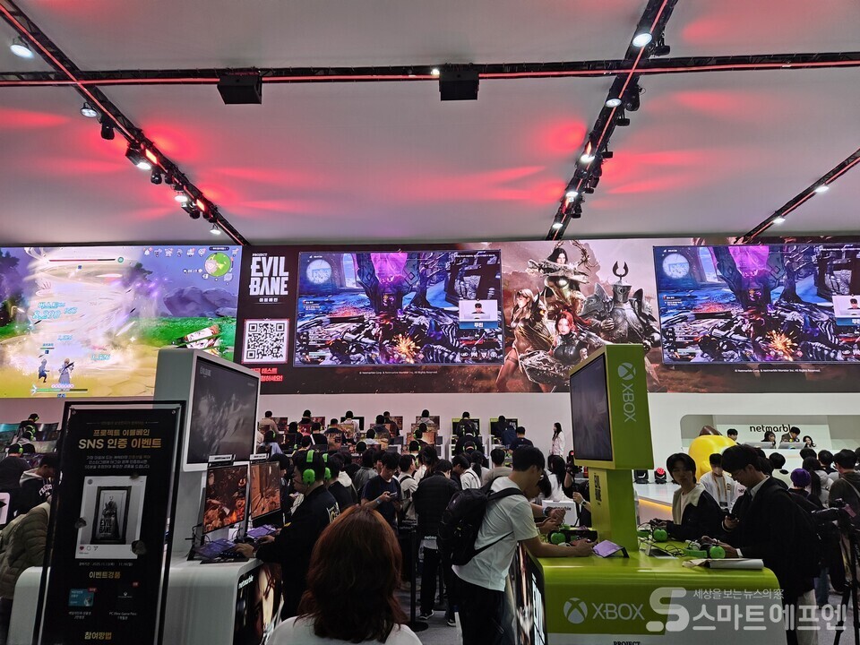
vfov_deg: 58.9
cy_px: 322
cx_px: 430
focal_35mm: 23
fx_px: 571
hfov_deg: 73.9
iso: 32
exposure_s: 1/120
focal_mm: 5.4
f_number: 1.8
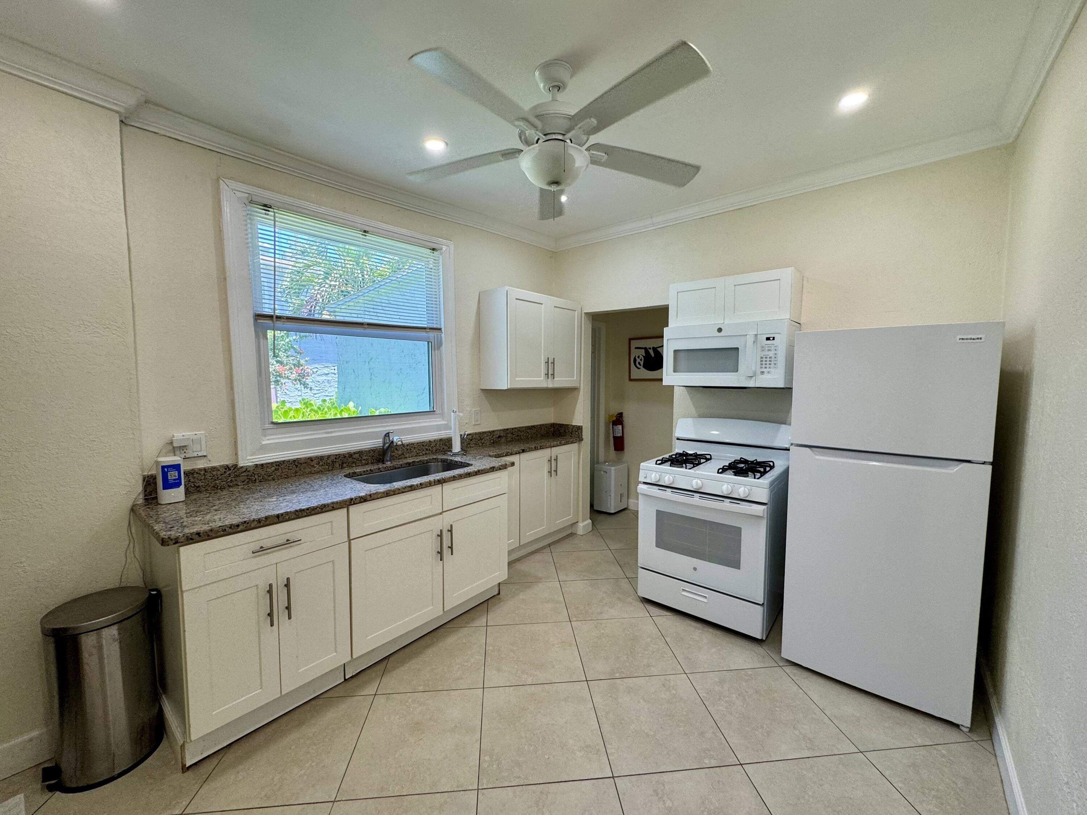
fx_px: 440
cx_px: 544
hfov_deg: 102.1
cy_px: 408
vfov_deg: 85.7
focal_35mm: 14
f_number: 2.2
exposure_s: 1/120
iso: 100
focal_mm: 2.22
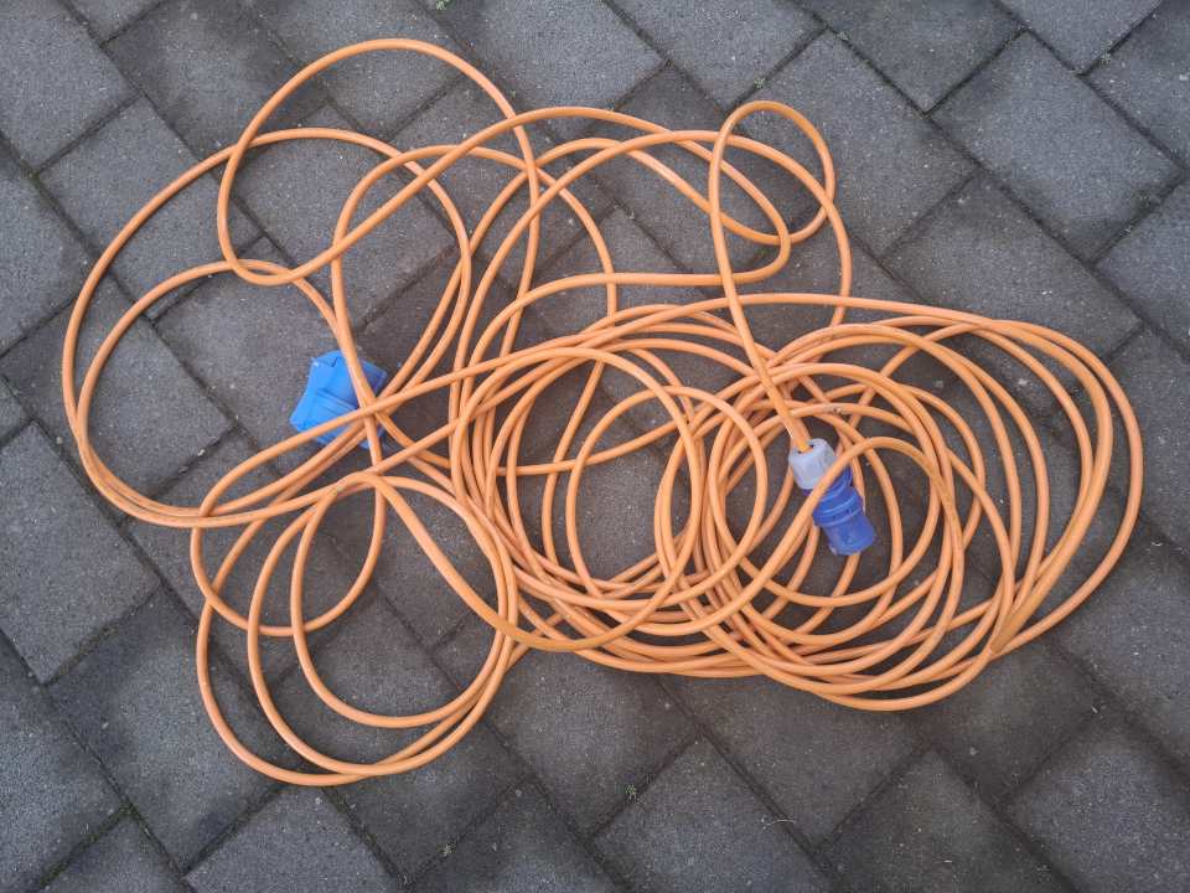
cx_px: 595
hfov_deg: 73.9
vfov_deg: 58.9
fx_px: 791
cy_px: 446
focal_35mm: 23
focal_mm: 5.54
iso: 50
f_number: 1.8
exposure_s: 1/100
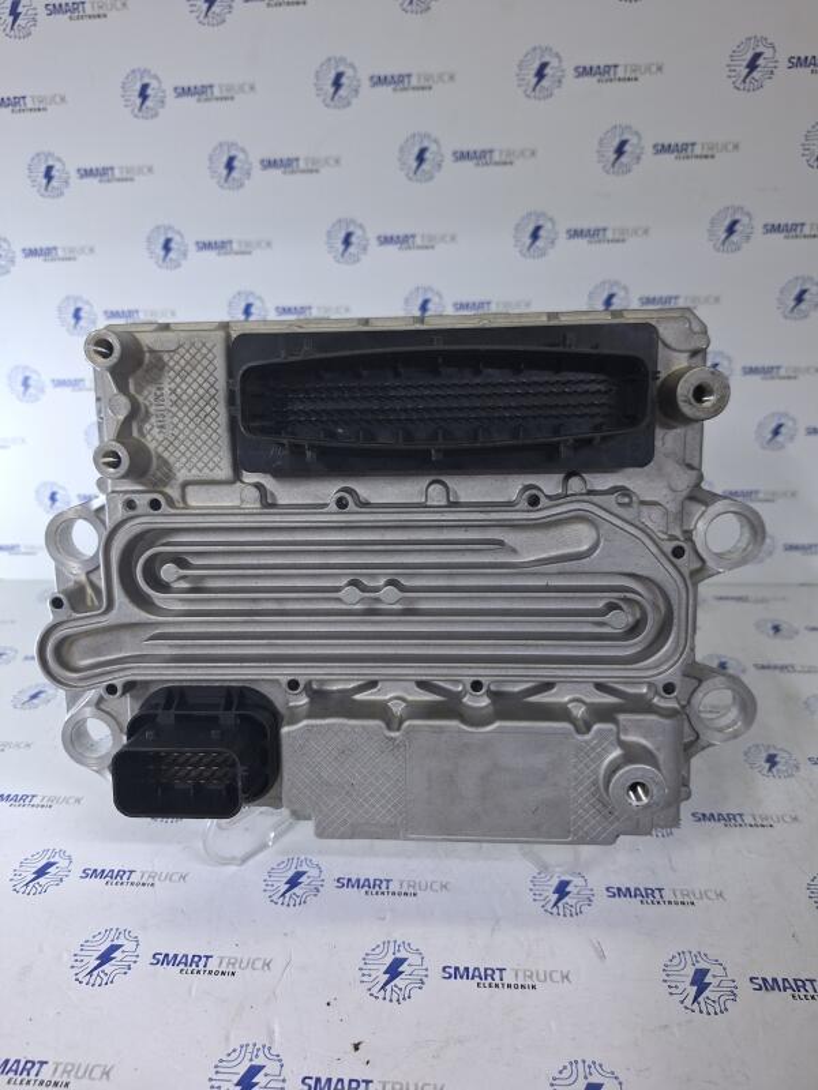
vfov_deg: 73.9
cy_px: 545
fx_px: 725
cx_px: 409
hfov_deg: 58.9
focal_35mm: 23
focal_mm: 5.54
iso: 160
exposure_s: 1/50
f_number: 1.8
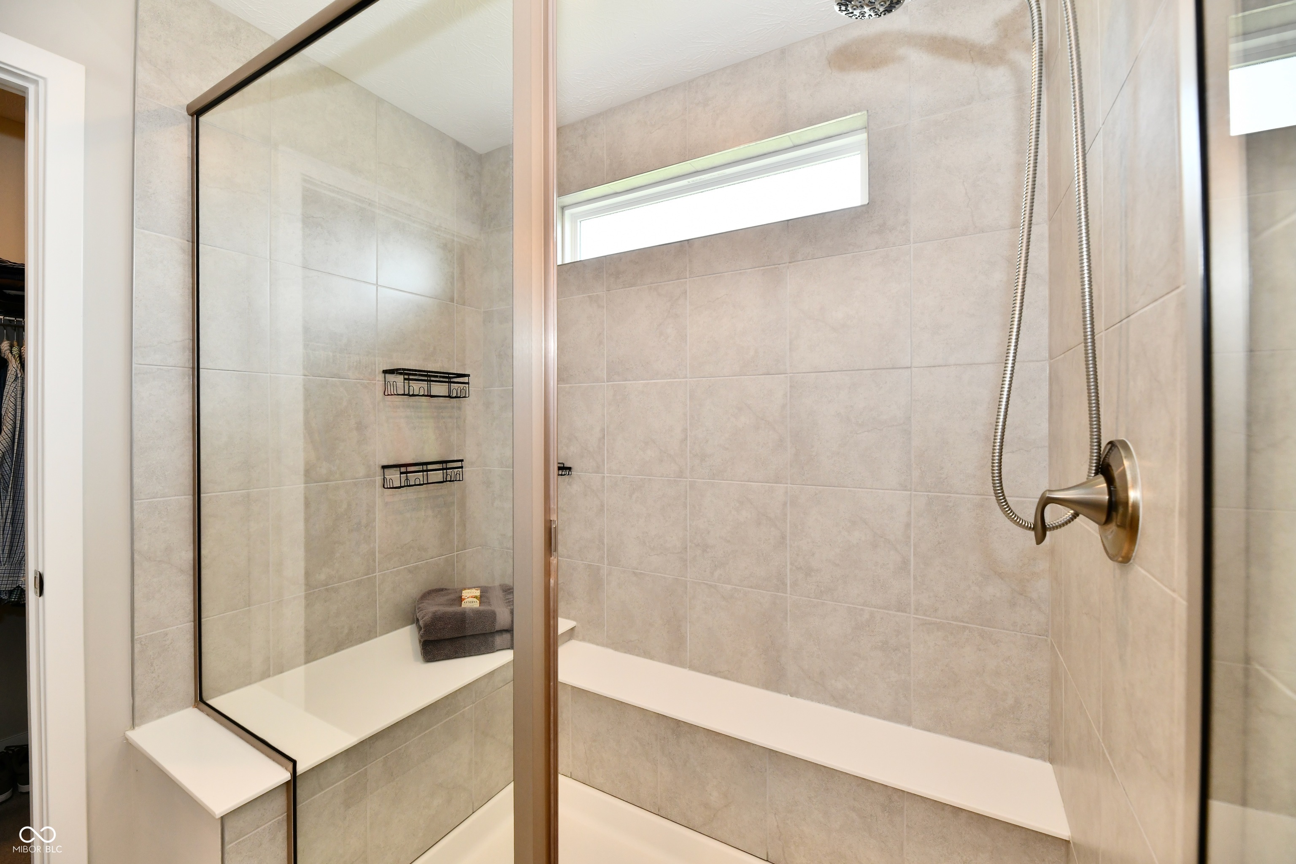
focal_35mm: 14
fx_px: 504
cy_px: 432
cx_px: 648
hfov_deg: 104.3
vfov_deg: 81.2
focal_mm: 14
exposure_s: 1/125
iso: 640
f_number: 6.3
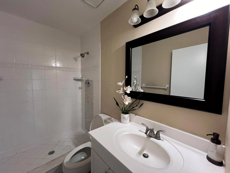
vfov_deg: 89.9
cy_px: 86
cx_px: 115
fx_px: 86
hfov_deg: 106.2
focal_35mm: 13
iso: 200
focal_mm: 1.57
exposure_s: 1/60
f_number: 1.8
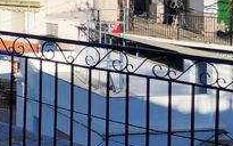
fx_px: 648
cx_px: -160
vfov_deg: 12.5
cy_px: -33
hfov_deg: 17.4
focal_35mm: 102
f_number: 1.8
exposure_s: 1/4000
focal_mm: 3.99
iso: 25
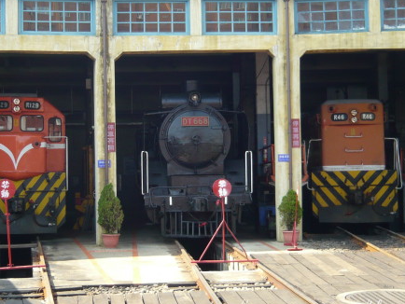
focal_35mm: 61
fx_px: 714
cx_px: 188
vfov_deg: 24.0
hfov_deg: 31.7
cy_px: 154
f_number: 3.1
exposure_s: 1/250
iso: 100
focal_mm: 5.5
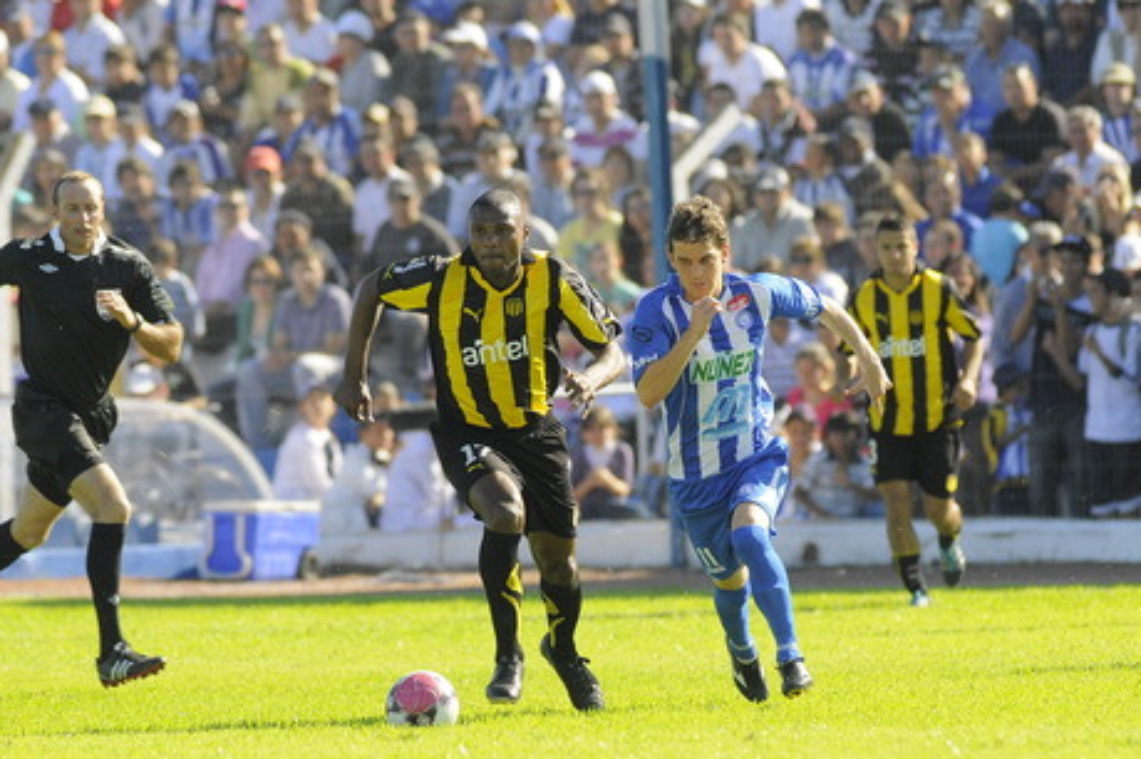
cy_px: 482
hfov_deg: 3.3
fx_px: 19826
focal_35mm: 626
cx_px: 561
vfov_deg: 2.2
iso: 250
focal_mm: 300
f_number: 4.5
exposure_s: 1/800
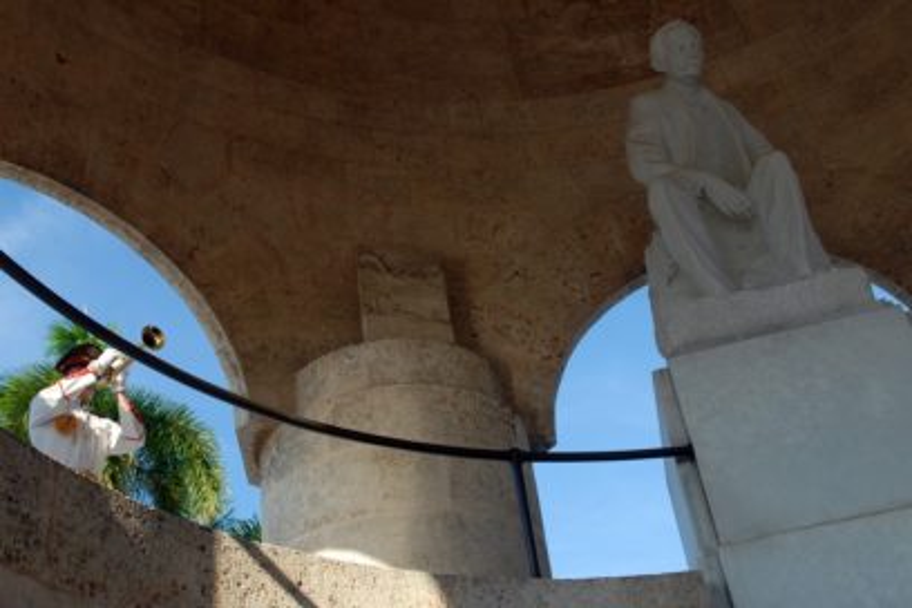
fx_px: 912
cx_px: 456
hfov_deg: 53.1
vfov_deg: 36.9
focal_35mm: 36
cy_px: 304
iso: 160
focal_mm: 24
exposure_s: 1/180
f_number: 7.1
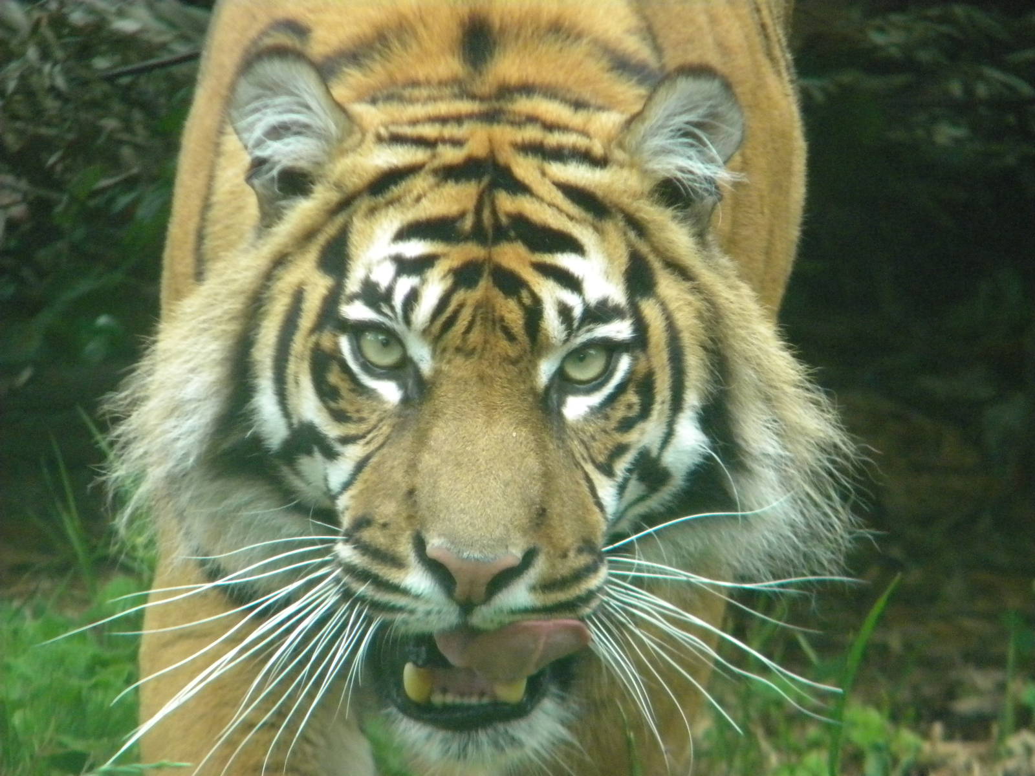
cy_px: 388
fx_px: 12378
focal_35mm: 414
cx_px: 518
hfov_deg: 4.8
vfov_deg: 3.6
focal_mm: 75
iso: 800
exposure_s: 1/237
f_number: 5.4
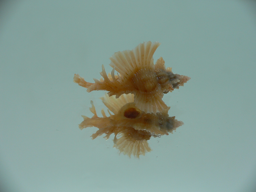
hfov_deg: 52.6
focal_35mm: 35
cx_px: 128
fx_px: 259
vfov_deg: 40.7
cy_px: 96
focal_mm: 4.6
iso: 80
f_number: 2.8
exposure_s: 1/60
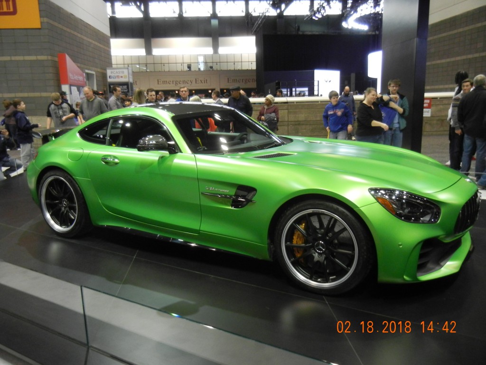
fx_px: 421
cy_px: 182
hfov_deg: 60.0
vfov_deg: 46.8
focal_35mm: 30
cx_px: 243
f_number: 3.5
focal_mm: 5.4
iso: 640
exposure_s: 1/81.2
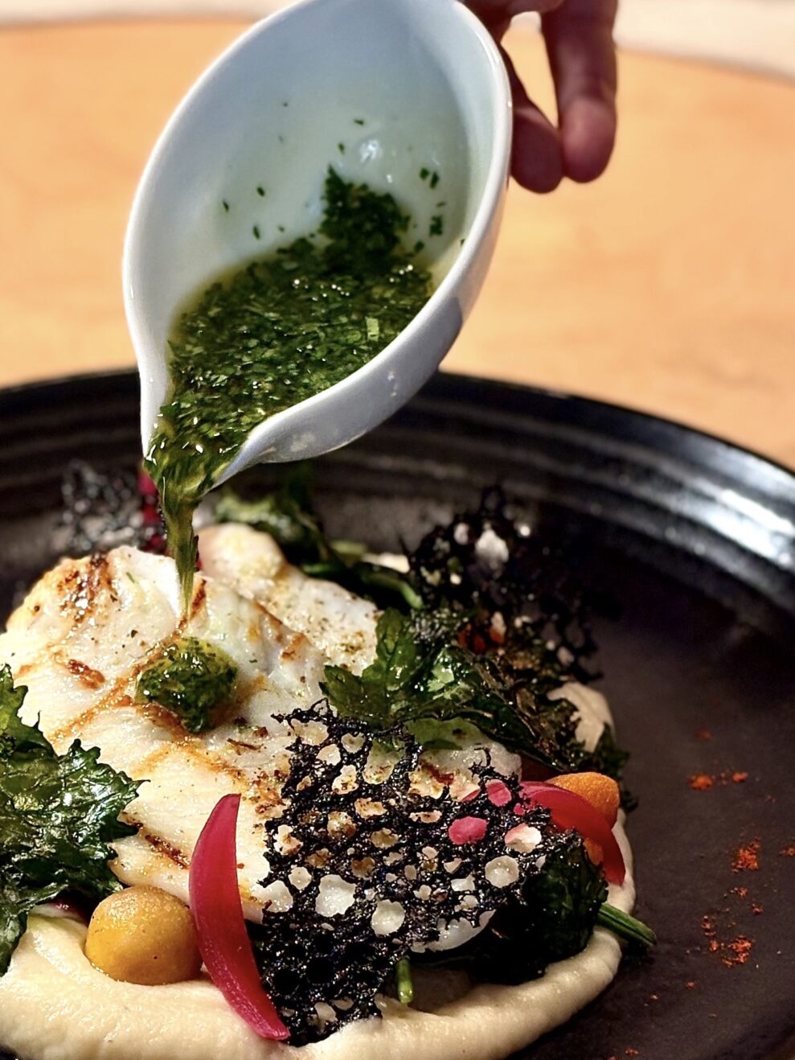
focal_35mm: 101
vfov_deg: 19.4
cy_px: 541
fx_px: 3092
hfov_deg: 14.6
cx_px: 232
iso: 100
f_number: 1.6
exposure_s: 1/50
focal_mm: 5.96
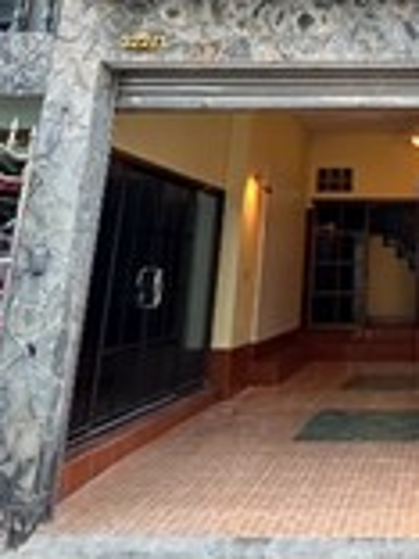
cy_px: 50
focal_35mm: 43
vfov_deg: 40.4
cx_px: 448
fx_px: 694
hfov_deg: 30.5
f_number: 2.2
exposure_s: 1/60
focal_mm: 2.22
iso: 500
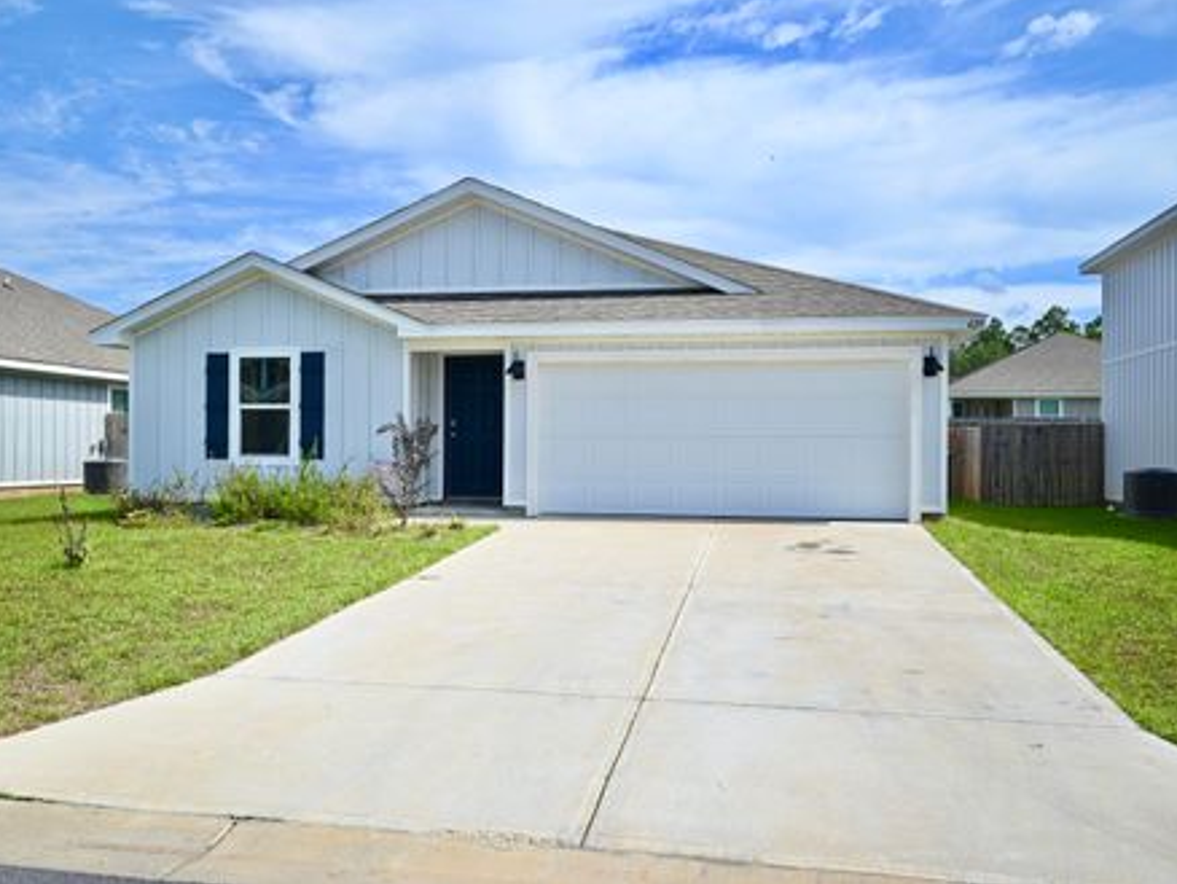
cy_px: 439
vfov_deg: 41.8
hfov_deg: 53.8
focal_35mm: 34
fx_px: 1157
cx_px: 521
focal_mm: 31
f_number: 8
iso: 100
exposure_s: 1/320
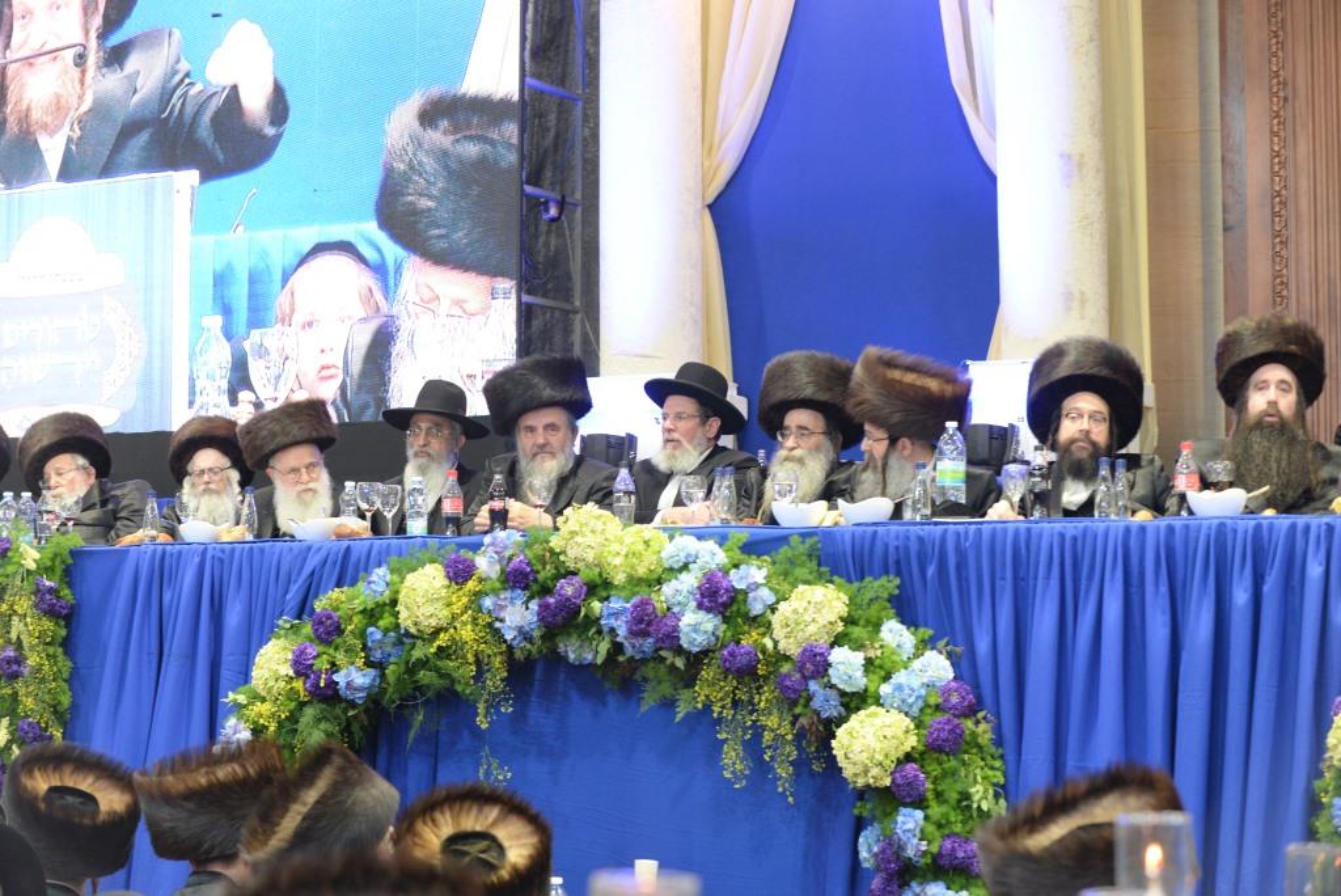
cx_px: 670
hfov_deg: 24.7
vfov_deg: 16.7
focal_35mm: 82
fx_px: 3056
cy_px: 448
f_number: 4.5
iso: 2500
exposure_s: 1/80
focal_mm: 82
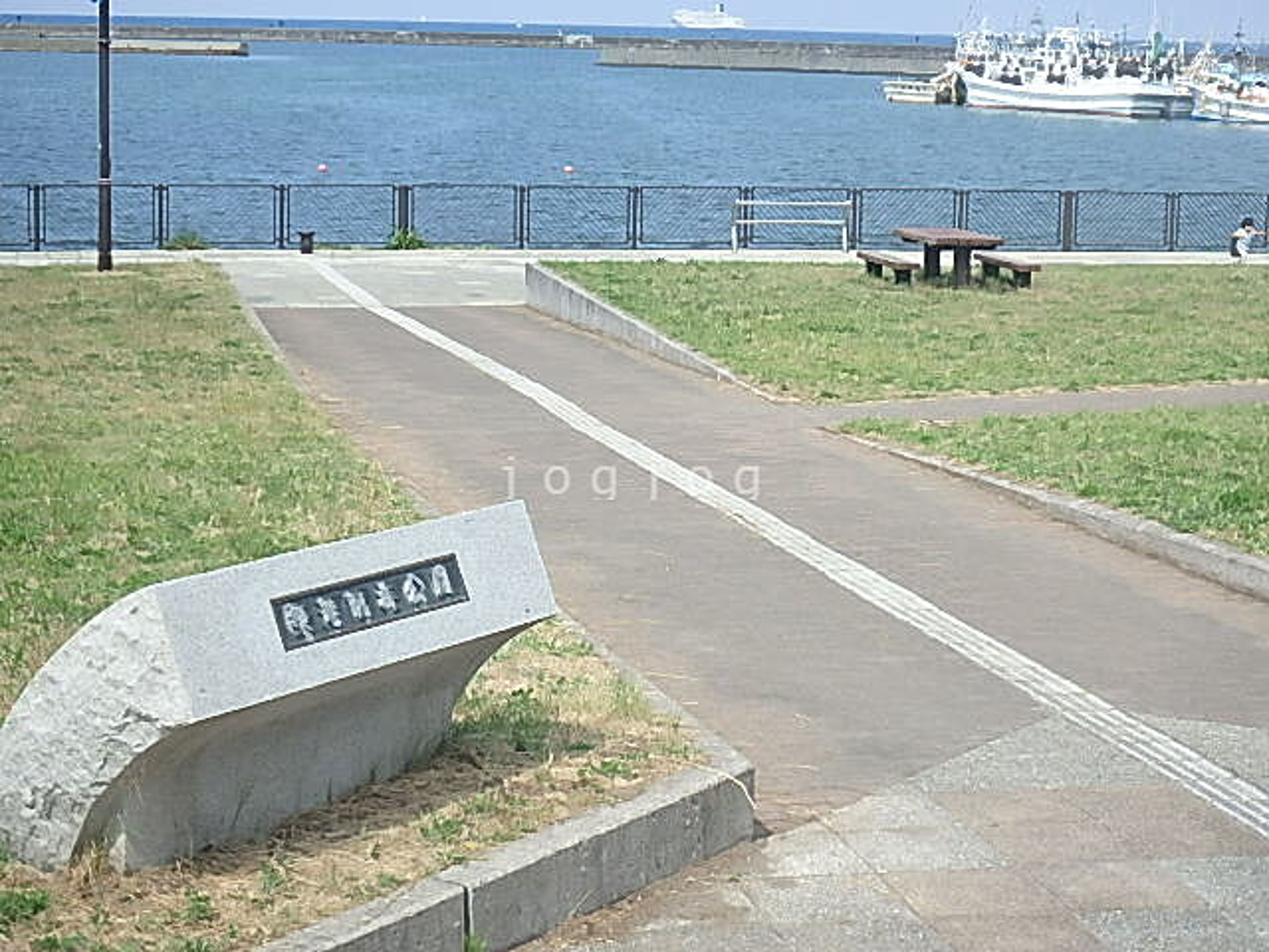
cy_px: 476
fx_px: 2420
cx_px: 634
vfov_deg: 22.3
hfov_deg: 29.4
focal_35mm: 66
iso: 125
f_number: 5.1
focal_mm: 11.7
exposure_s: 1/500
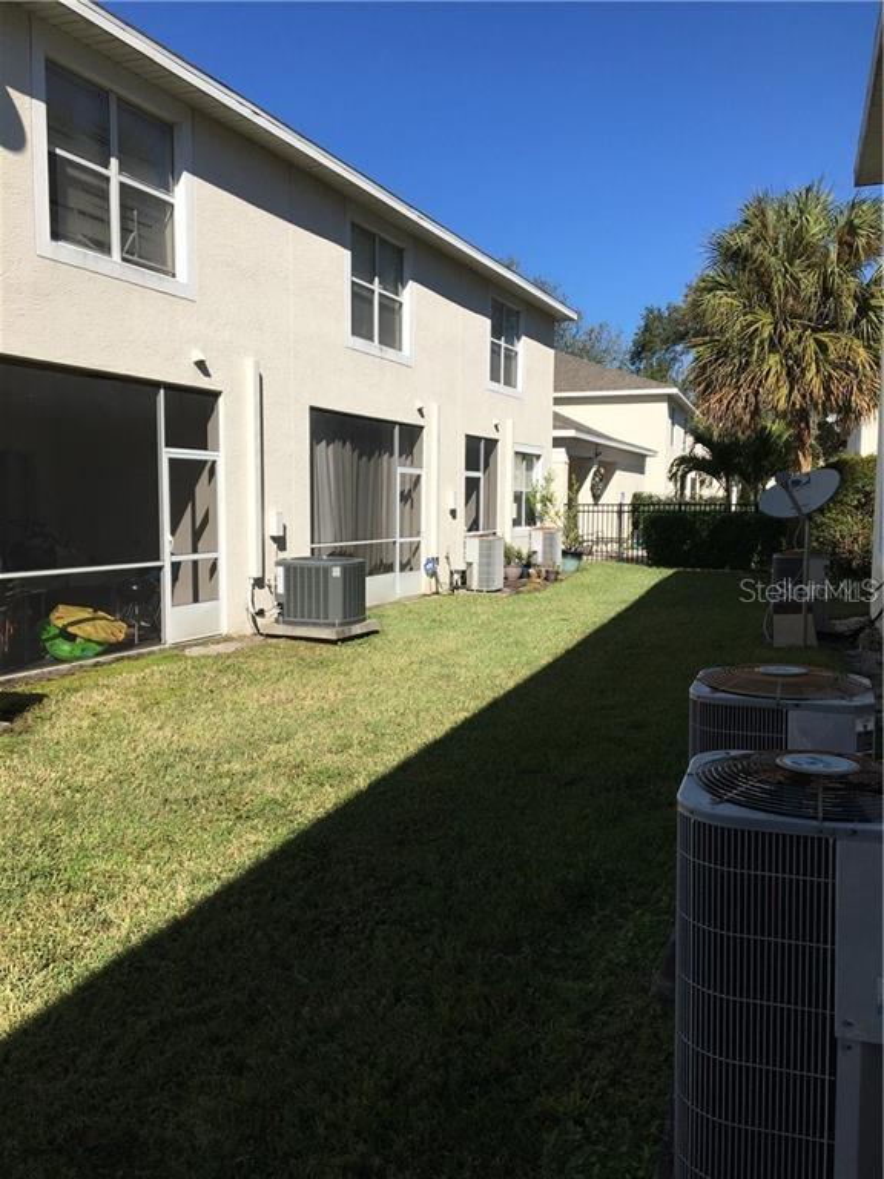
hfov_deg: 48.2
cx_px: 442
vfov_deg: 61.7
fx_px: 987
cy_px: 590
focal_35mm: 29
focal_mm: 4.15
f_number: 2.2
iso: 25
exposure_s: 1/2262
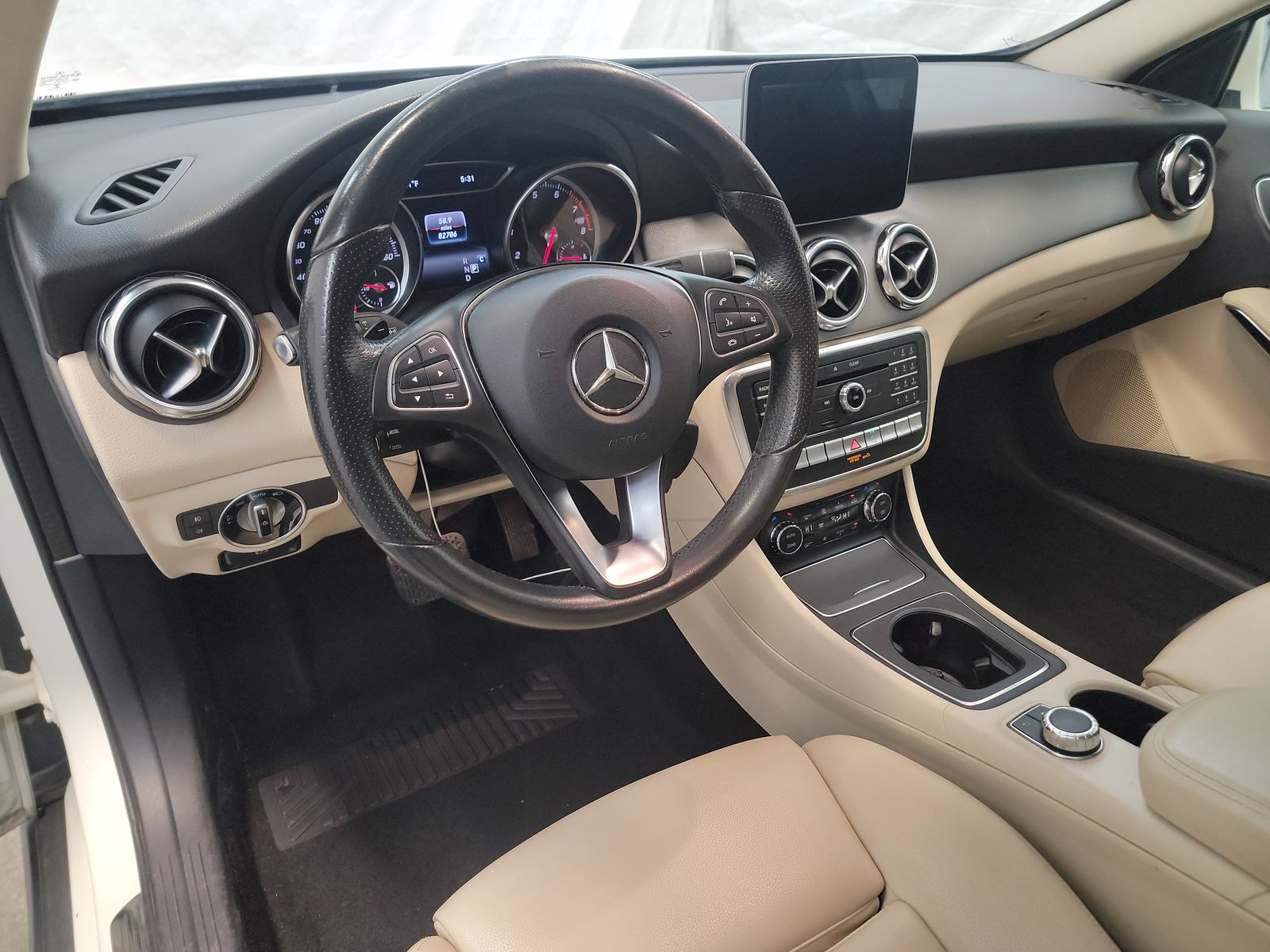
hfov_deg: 71.6
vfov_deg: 56.8
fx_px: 881
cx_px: 635
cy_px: 476
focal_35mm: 24
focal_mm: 6.7
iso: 542
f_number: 1.8
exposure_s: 1/59
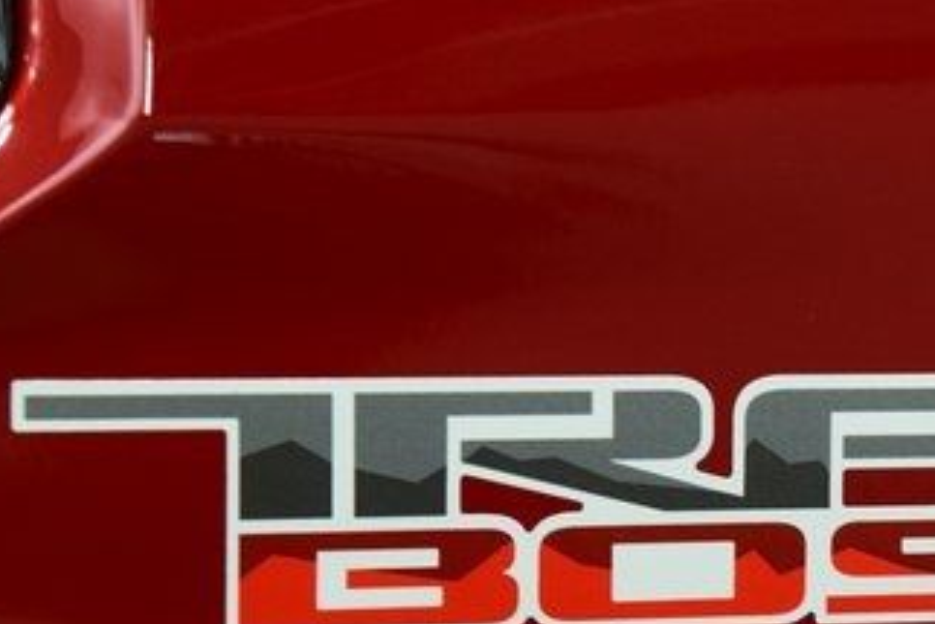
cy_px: 524
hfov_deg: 9.8
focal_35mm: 209
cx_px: 842
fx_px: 5430
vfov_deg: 6.6
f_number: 6.3
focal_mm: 70
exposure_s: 1/30
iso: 1600
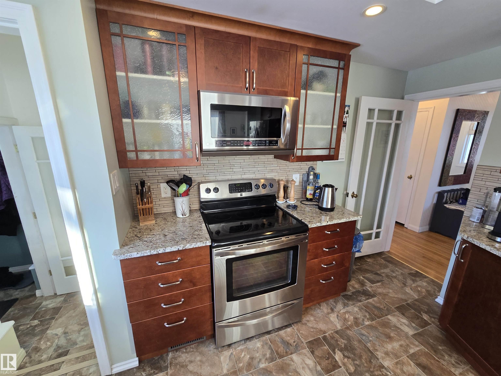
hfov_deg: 106.2
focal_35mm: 13
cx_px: 250
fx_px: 188
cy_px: 188
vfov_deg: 89.9
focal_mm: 2.2
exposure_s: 1/60
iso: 80
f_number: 2.2
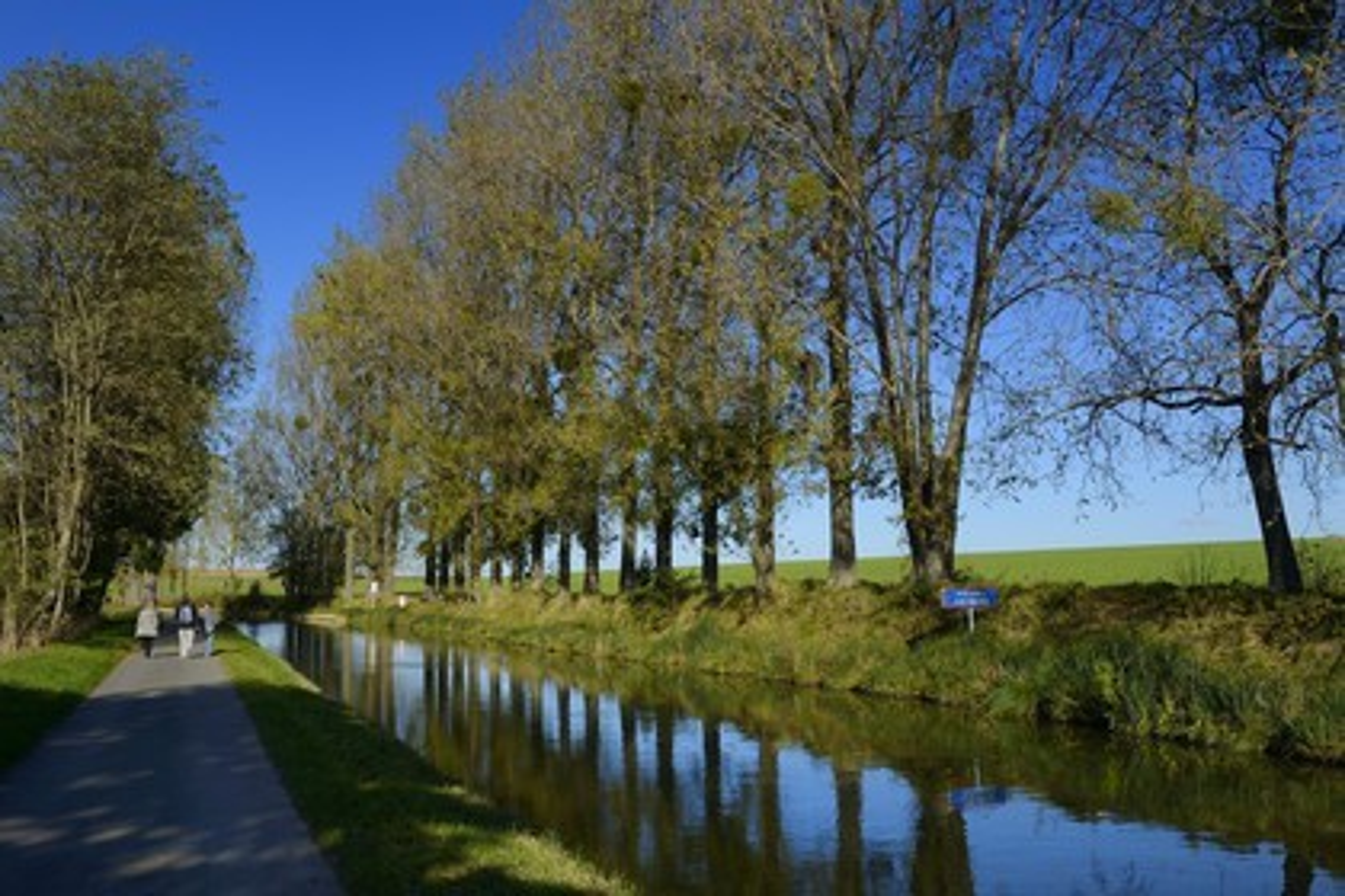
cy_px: 448
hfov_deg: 54.4
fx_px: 1308
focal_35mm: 35
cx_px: 672
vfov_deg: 37.9
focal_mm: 35
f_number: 14
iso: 200
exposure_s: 1/250
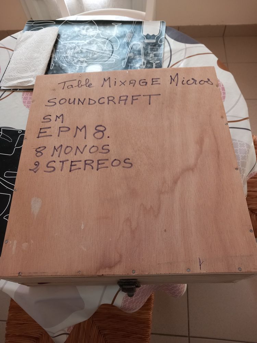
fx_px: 267
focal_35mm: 27
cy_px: 172
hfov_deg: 51.4
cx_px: 128
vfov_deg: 65.3
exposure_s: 1/33.3
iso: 200
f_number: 1.8
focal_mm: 4
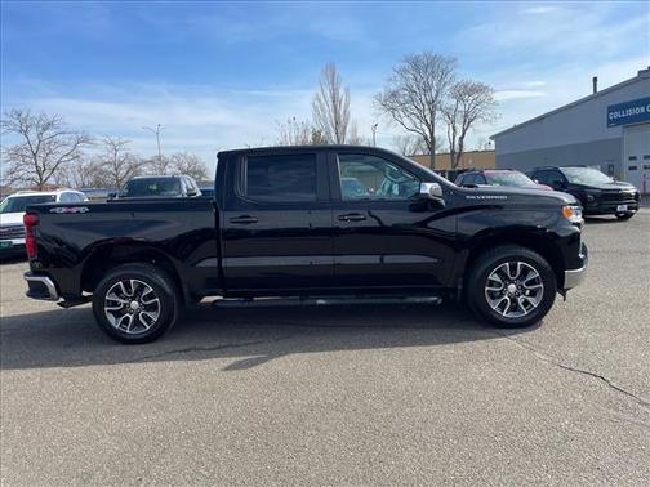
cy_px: 244
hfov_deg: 67.3
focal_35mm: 26
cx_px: 325
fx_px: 488
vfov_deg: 53.1
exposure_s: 1/2398
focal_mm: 4.2
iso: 32
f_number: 1.6
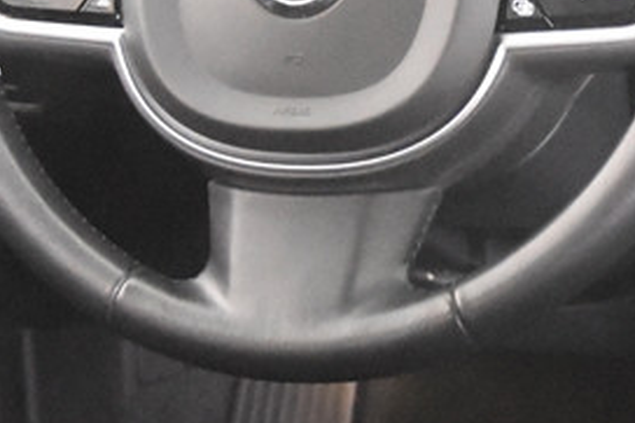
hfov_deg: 13.9
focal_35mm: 147
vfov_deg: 9.3
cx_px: 460
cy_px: 162
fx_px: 2591
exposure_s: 1/40
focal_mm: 26
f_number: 3.2
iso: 12800
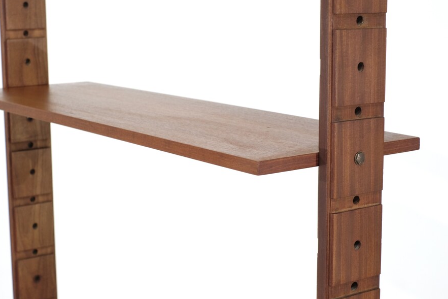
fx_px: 896
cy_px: 142
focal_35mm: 72
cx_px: 209
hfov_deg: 28.1
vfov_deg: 18.9
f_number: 5.6
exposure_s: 1/80
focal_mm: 35
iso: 800
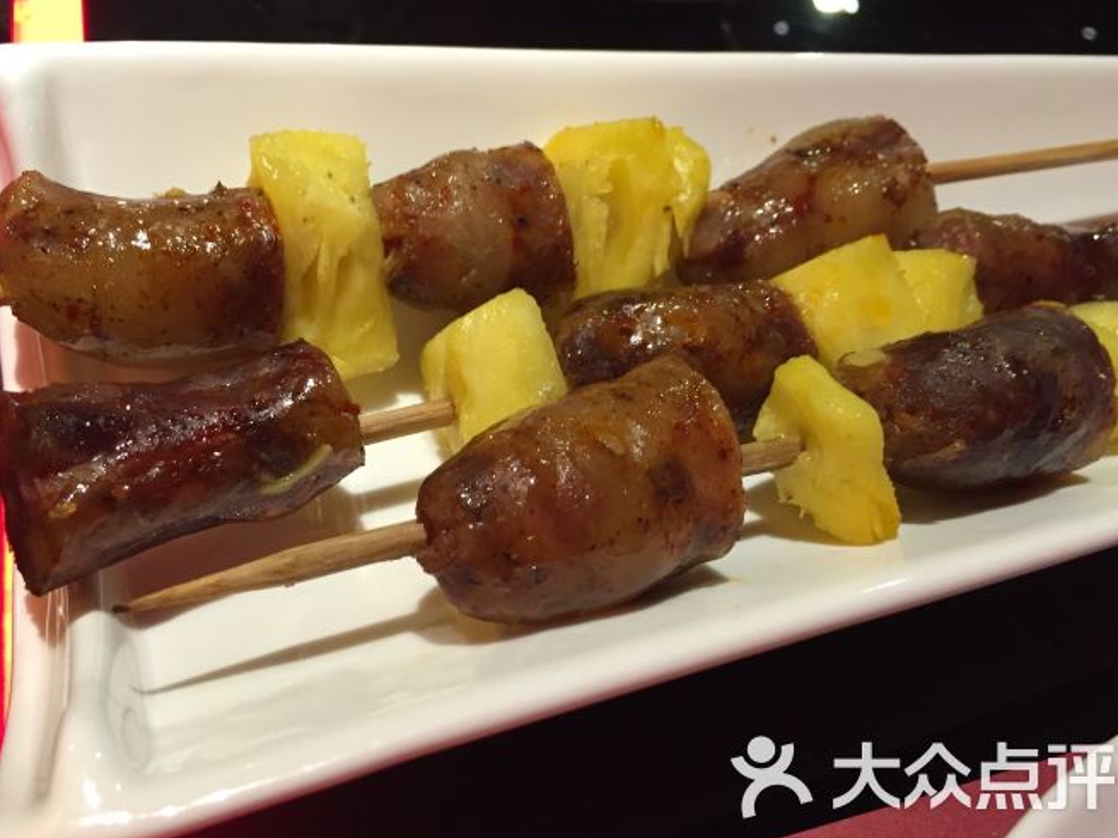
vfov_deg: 45.4
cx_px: 562
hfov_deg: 58.4
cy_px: 417
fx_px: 1001
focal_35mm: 31
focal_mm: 4.15
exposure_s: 1/33
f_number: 2.2
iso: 200
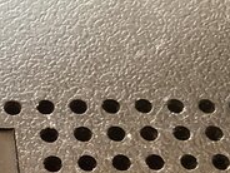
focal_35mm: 100
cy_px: 258
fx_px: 664
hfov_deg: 17.7
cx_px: -111
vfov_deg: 13.9
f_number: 2.4
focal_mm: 3.3
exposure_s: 1/20
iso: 640
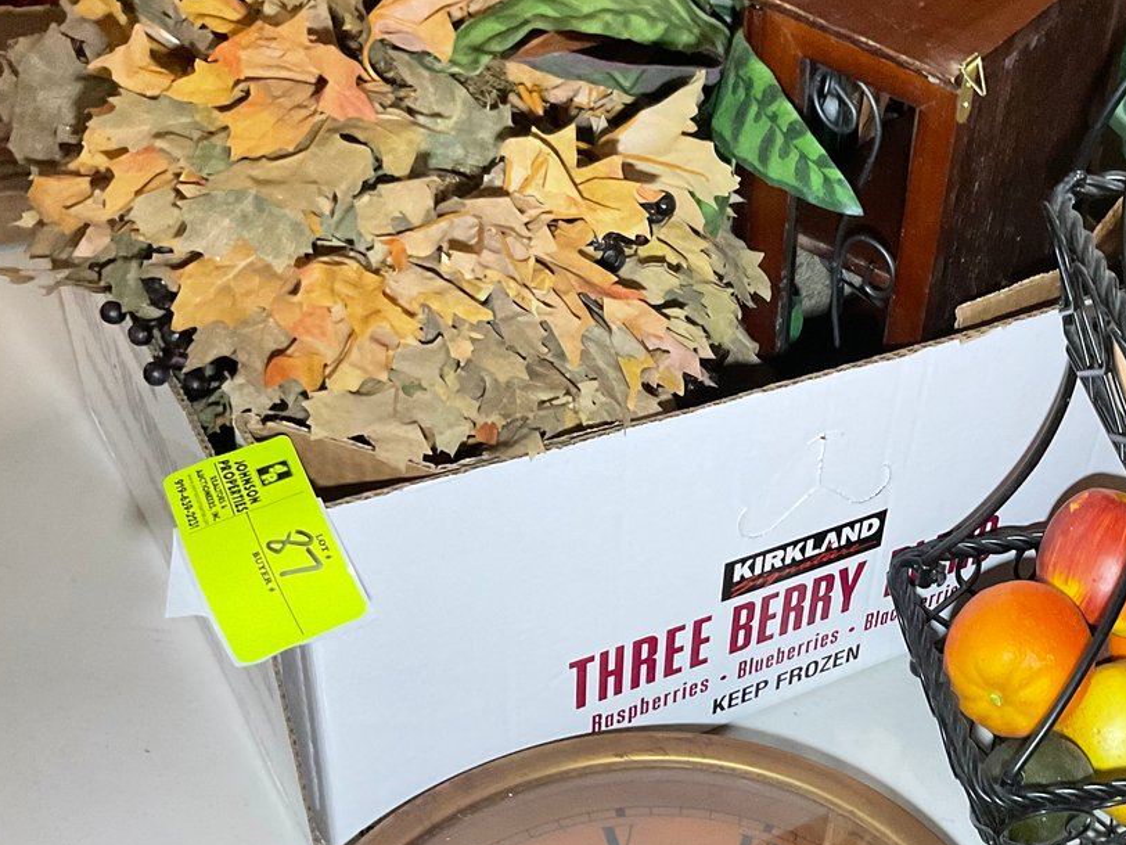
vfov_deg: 26.9
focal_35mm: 54
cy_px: 562
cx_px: 987
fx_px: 1757
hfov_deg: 33.9
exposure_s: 1/60
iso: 200
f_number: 1.8
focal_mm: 3
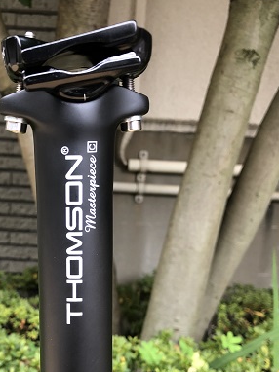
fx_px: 473
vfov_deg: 42.0
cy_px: 269
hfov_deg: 32.2
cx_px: 69
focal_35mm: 44
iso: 40
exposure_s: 1/17
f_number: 1.8
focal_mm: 4
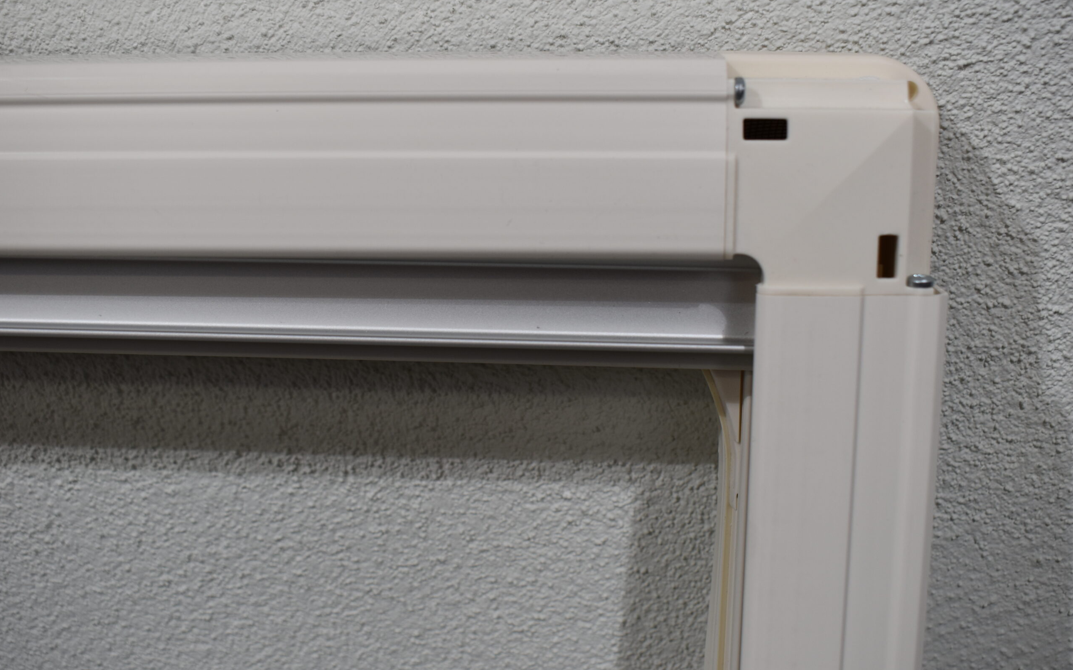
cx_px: 535
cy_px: 330
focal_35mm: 42
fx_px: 1214
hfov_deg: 47.7
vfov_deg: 30.9
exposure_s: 1/125
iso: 280
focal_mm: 27
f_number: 5.6
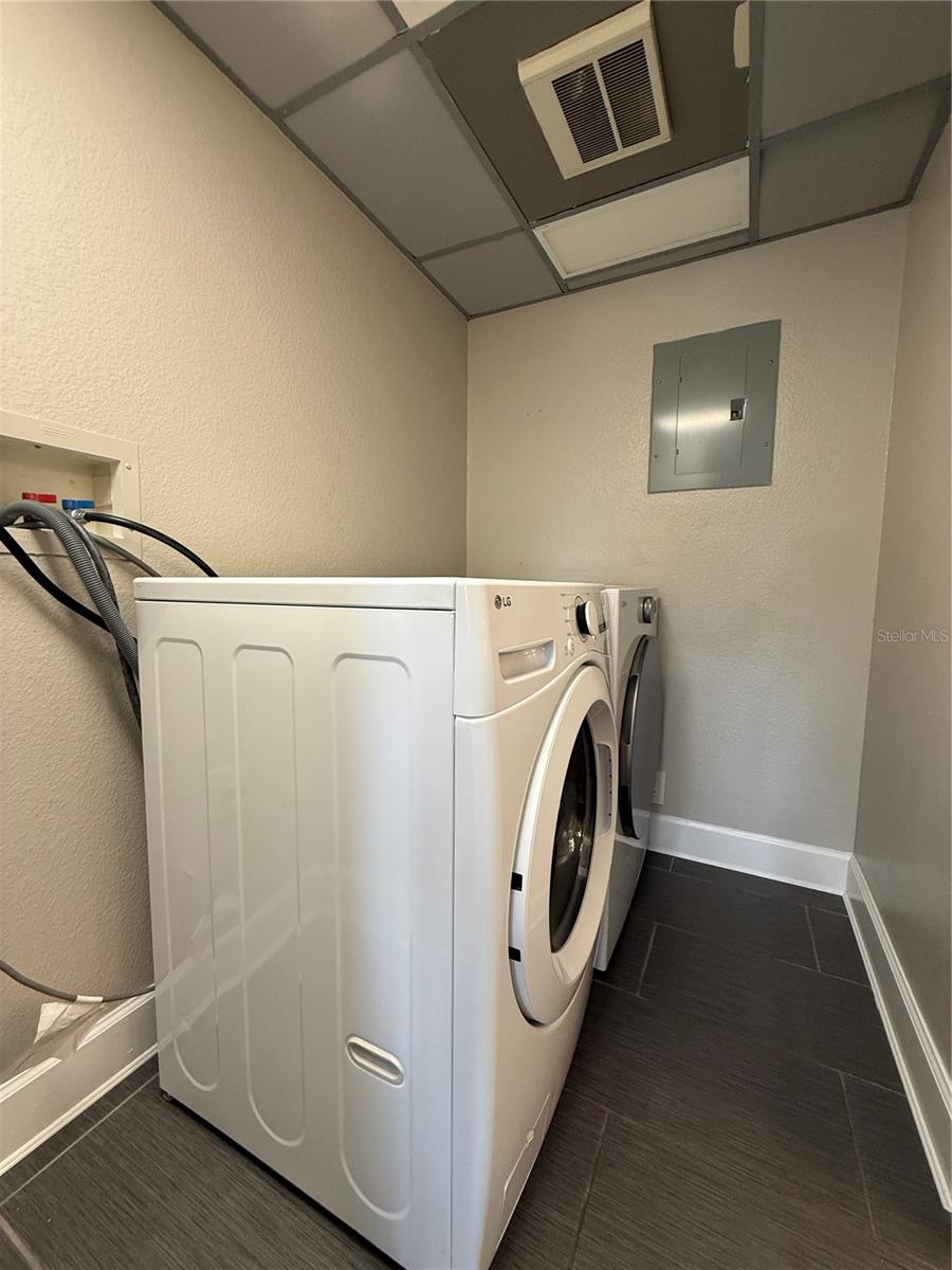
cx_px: 476
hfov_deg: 85.7
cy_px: 635
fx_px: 513
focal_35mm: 14
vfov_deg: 102.1
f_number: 2.2
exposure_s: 1/60
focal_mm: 2.22
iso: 200
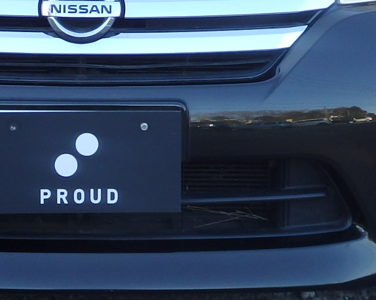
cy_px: 16
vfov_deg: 14.6
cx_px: 86
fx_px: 1157
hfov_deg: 18.3
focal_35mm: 104
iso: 125
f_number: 3.6
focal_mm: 6.6
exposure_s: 1/125
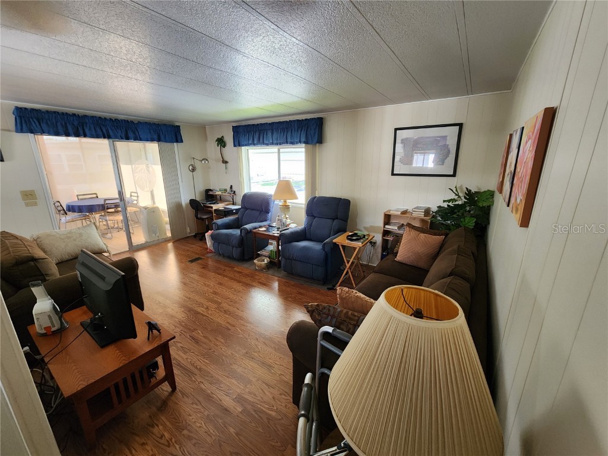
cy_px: 228
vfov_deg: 89.9
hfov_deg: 106.2
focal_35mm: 13
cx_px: 304
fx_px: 228
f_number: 2.2
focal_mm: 2.2
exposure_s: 1/60
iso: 320
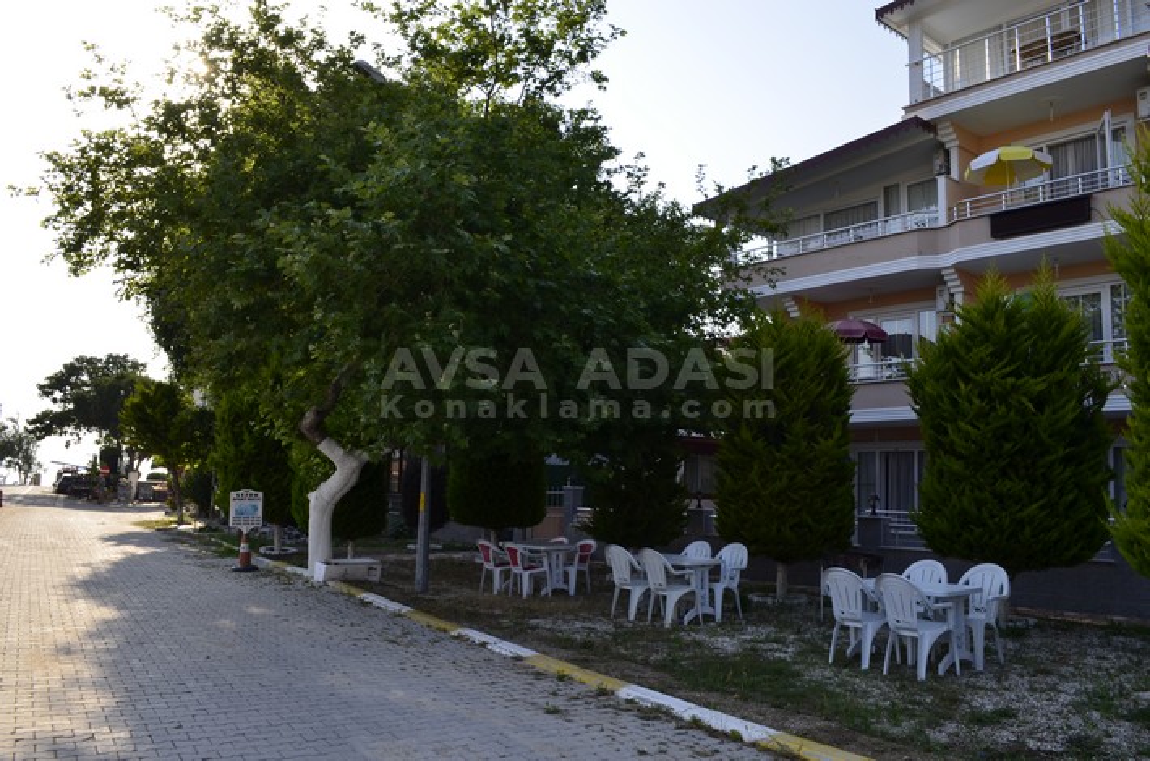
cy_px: 380
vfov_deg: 47.7
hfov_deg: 67.5
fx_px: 861
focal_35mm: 27
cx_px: 575
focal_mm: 18
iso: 160
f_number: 11
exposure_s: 1/125
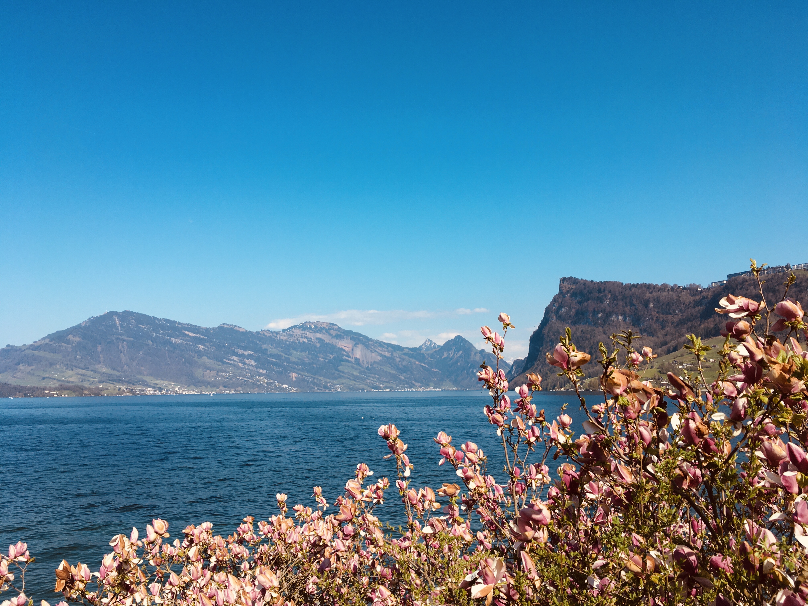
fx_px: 677
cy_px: 303
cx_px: 404
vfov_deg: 48.2
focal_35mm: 29
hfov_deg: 61.7
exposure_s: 1/1637
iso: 25
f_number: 2.2
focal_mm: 4.15
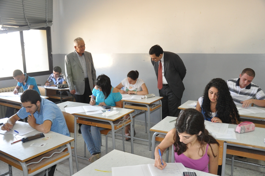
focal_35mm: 32
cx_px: 132
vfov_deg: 41.6
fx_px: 232
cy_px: 88
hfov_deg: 59.6
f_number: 5
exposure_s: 1/125
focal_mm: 21
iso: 1600
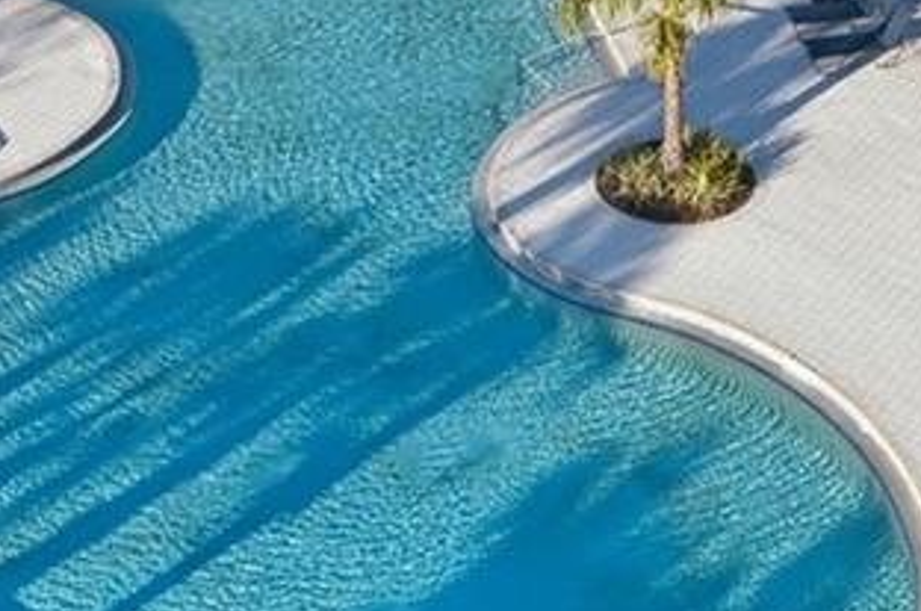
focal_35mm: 113
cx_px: 608
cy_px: -161
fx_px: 2886
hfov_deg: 18.1
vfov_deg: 11.8
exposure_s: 1/800
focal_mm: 8.4
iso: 100
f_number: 2.8
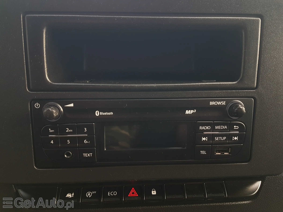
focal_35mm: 26
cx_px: 142
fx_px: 213
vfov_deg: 53.1
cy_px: 106
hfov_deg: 67.3
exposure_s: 1/50
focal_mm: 4.2
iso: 64
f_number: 1.7
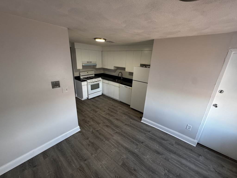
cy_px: 89
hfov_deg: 102.1
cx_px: 118
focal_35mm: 14
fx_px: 96
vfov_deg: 85.7
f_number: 2.2
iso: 250
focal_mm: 2.22
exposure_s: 1/120
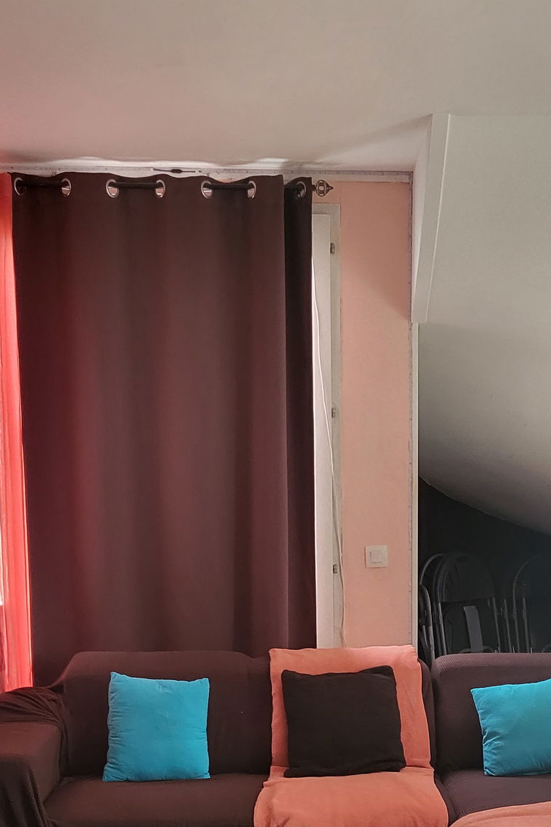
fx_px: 1171
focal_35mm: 51
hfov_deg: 26.5
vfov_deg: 37.1
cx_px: 314
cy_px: 696
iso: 640
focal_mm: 5.4
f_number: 1.8
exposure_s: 1/50
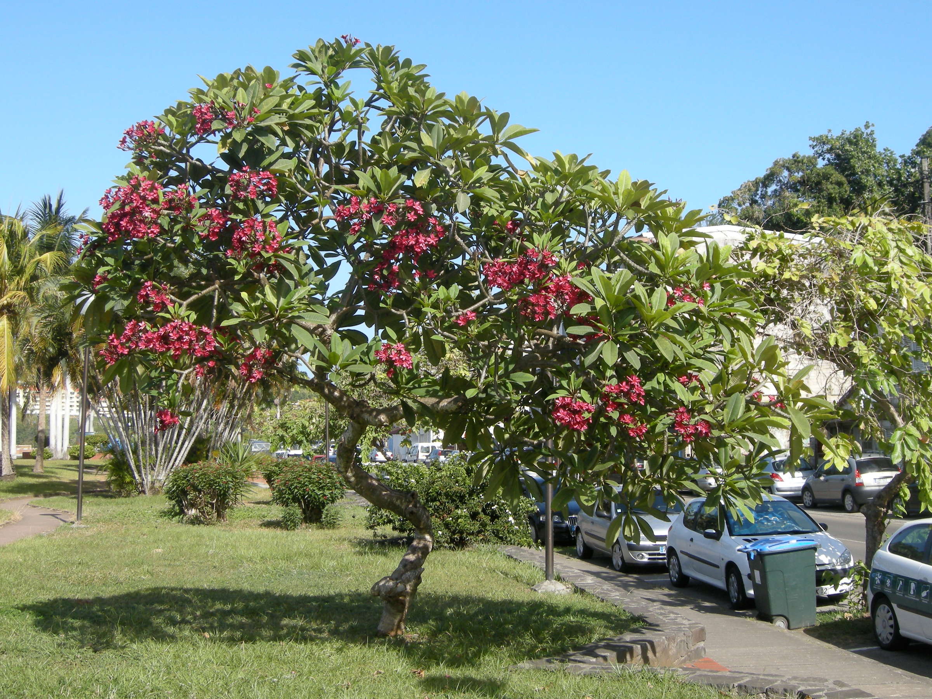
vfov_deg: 40.7
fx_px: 942
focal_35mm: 35
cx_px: 466
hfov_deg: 52.6
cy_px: 350
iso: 64
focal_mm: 7.5
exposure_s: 1/213
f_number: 4.8
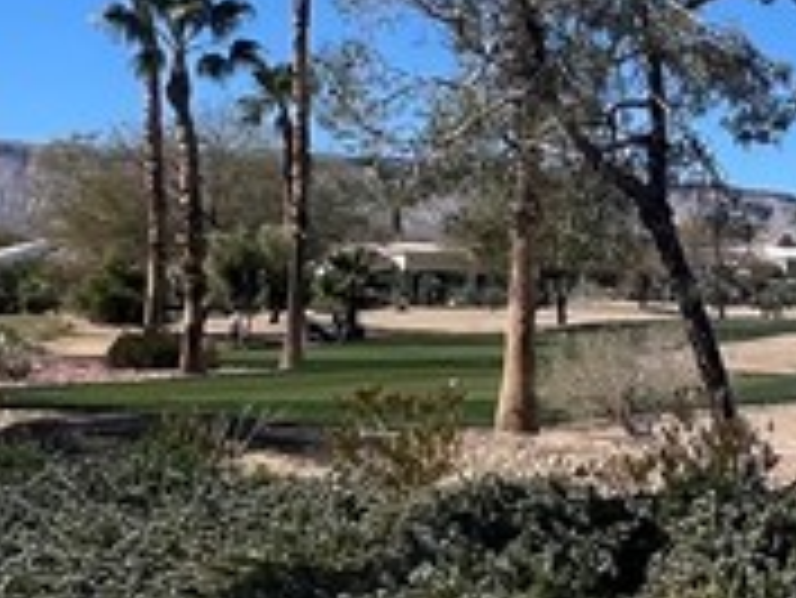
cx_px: 823
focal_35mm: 75
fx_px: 1726
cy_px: 247
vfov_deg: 19.6
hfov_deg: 24.6
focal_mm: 1.57
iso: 32
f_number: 1.8
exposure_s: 1/2016
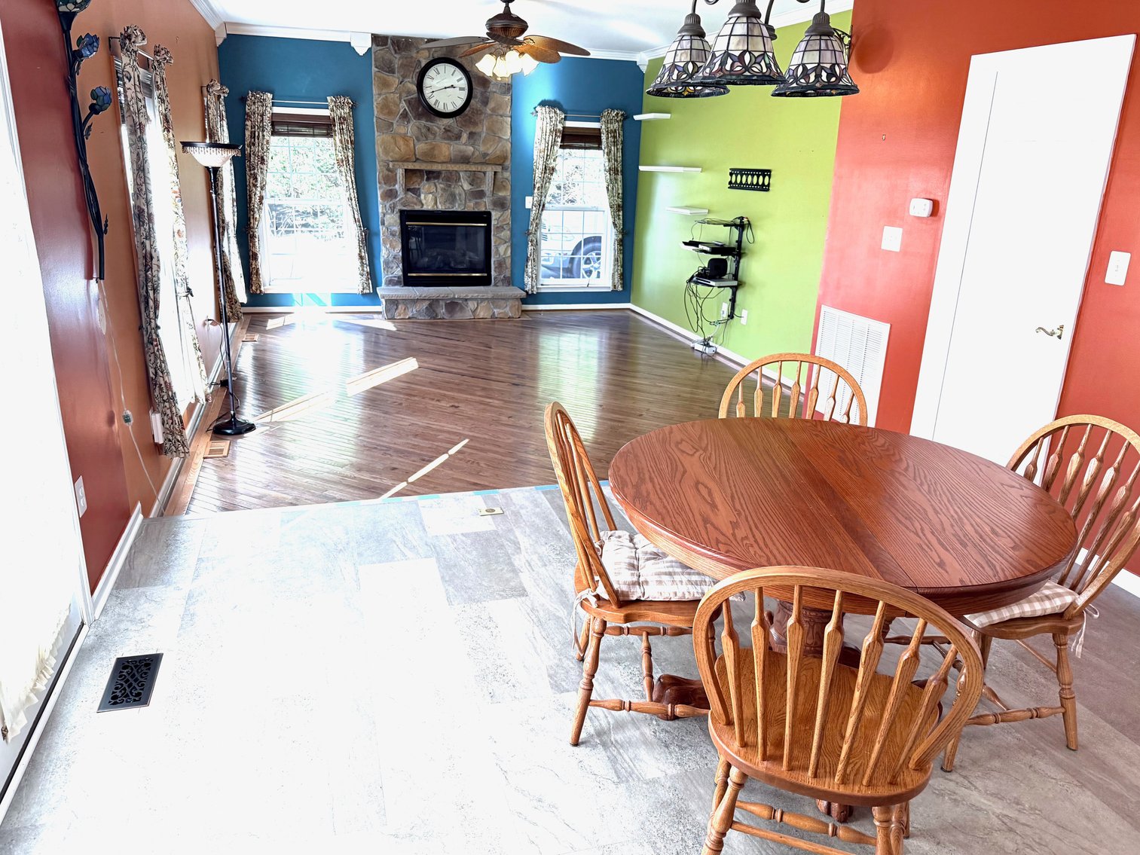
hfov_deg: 71.6
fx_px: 790
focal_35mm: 24
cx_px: 570
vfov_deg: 56.8
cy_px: 428
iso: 125
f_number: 1.78
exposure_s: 1/230
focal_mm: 6.76
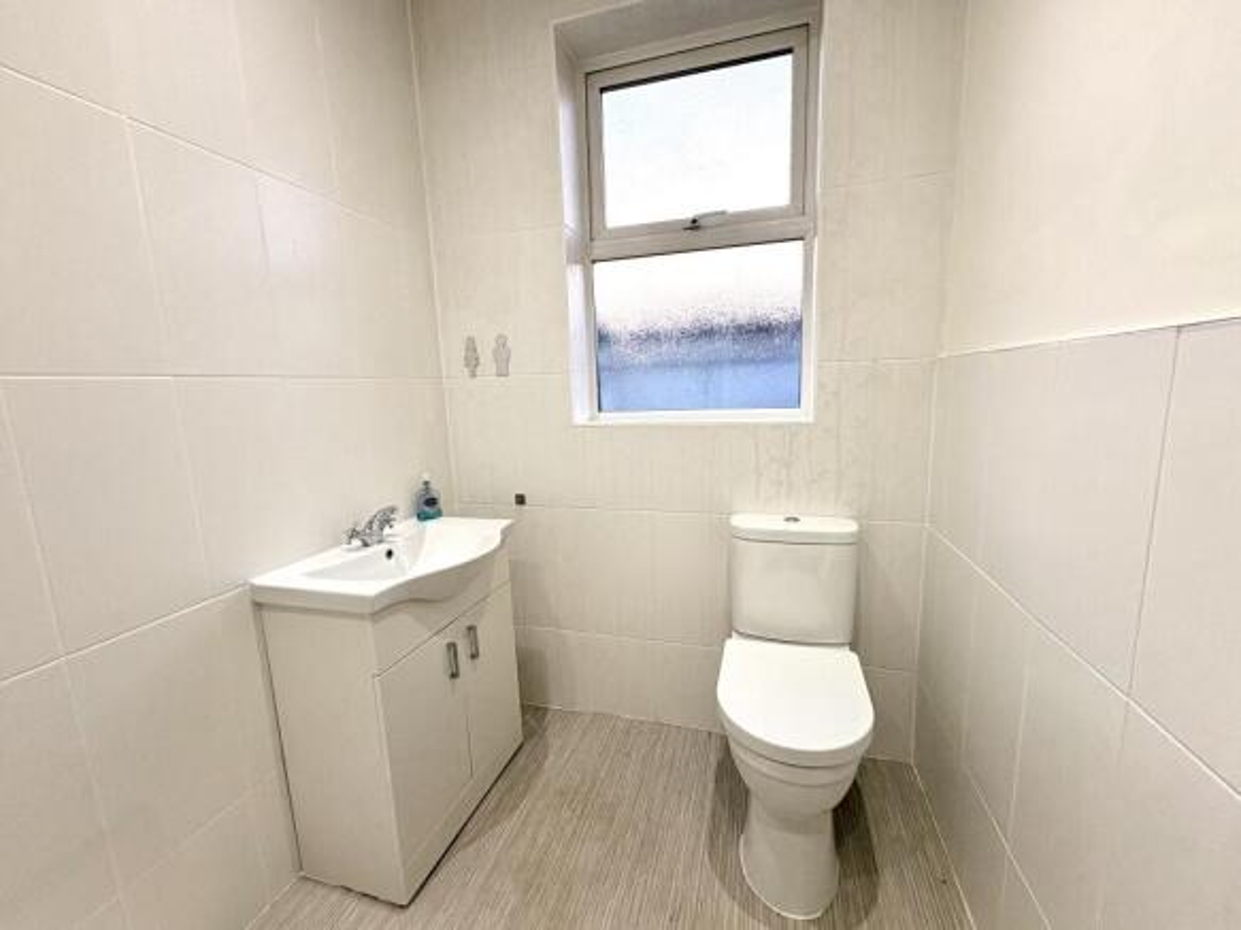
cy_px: 465
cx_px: 620
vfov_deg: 85.7
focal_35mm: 14
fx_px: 502
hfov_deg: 102.1
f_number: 2.2
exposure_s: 1/111
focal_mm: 2.22
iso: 100
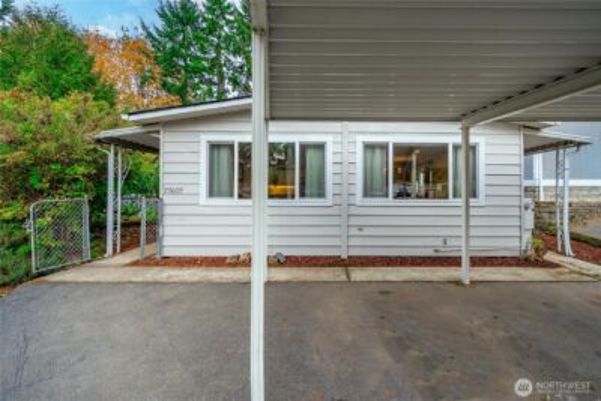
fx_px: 250
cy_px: 200
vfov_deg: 77.4
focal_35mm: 15
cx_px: 300
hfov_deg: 100.4
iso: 80
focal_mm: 15
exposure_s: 1/50
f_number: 7.1
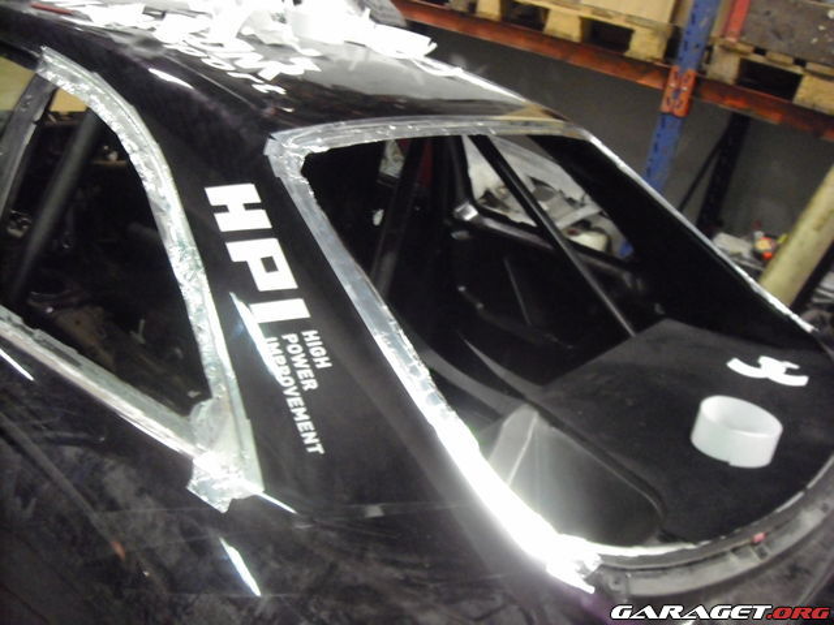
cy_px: 312
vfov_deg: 38.7
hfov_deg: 50.1
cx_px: 417
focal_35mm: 37
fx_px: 891
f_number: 2.7
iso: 800
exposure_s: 1/15
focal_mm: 6.2
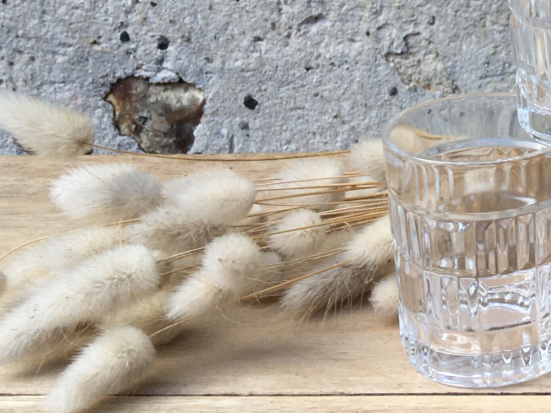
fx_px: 1369
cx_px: 690
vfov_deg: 16.7
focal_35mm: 86
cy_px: -25
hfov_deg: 21.0
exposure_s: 1/100
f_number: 2.2
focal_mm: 4.15
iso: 25
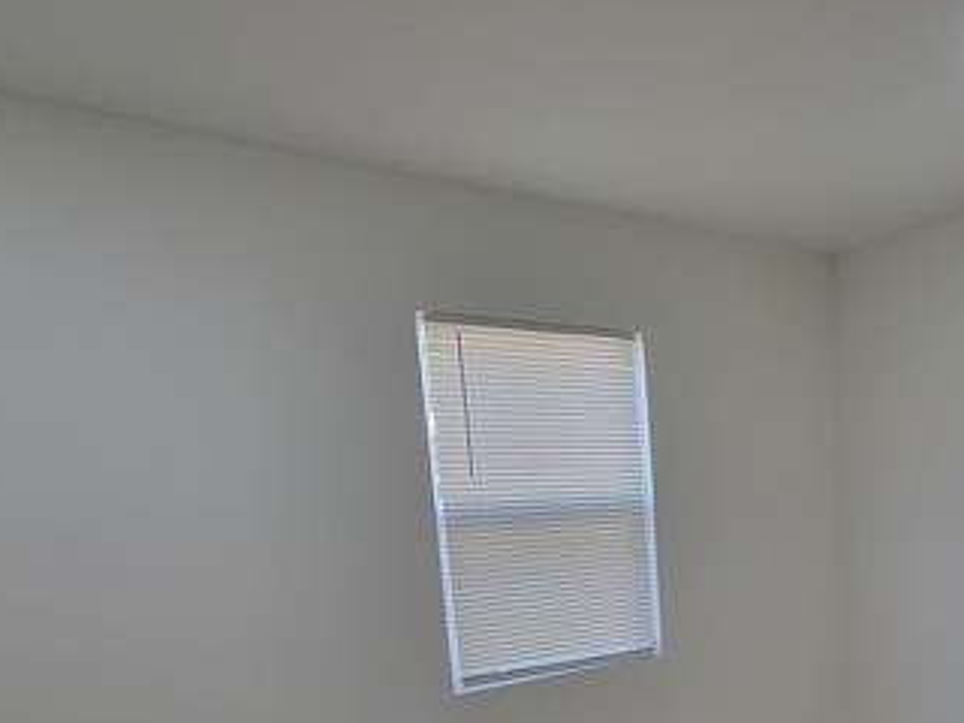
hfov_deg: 58.5
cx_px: 850
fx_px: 724
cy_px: 590
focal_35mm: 26
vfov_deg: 49.6
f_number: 2.2
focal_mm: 2.2
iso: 100
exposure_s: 1/60
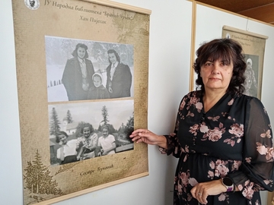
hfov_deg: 65.3
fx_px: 214
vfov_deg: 51.4
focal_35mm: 27
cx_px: 137
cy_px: 102
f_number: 1.9
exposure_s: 1/33.3
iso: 755
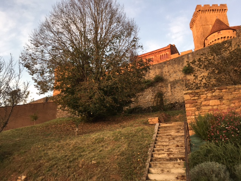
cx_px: 120
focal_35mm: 29
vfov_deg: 48.2
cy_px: 90
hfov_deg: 61.7
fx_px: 202
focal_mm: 4.15
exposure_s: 1/100
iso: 40
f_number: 2.2
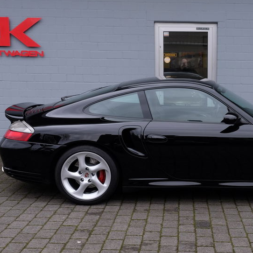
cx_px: 191
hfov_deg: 31.6
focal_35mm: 53
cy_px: 142
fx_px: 438
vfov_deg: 32.2
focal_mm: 22.3
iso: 320
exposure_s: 1/60
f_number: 3.2
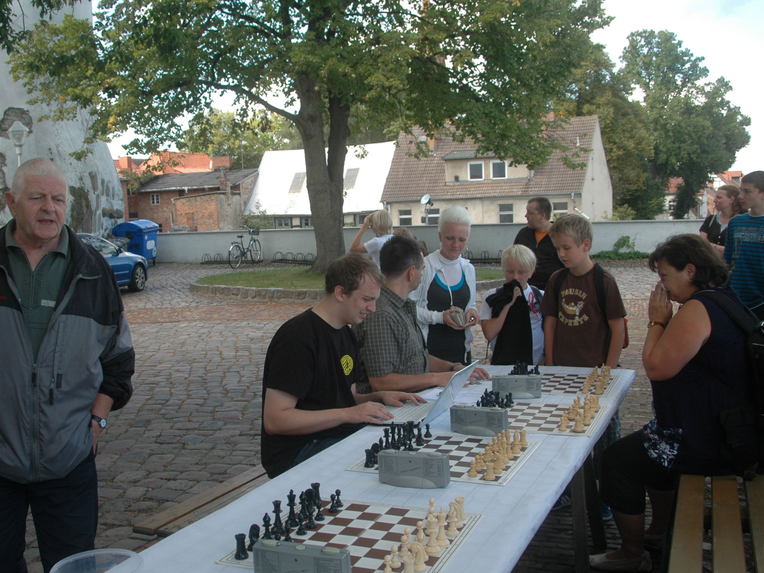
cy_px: 290
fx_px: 883
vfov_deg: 36.0
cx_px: 331
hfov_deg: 46.7
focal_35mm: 40
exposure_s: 1/160
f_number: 6.3
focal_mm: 24
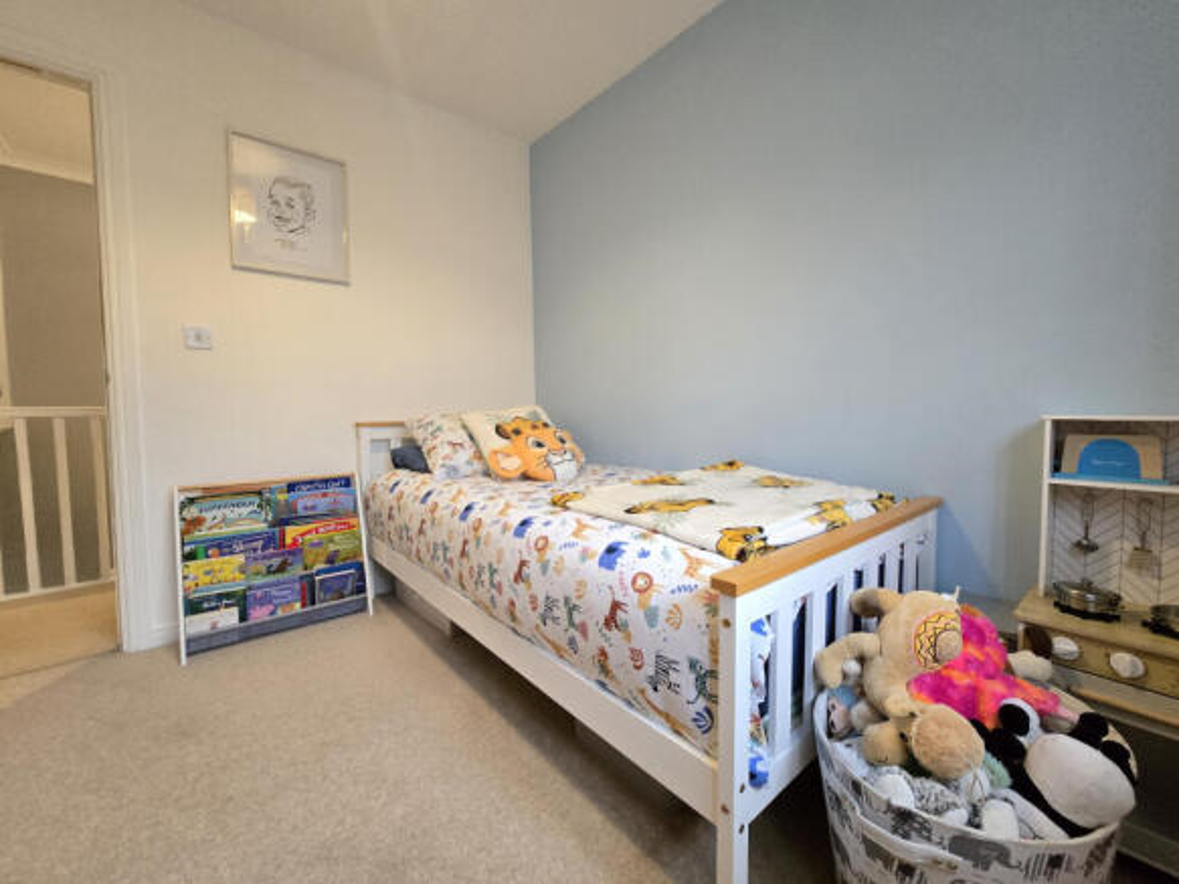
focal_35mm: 13
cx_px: 590
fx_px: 443
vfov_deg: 89.9
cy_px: 442
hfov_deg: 106.2
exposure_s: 1/60
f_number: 2.2
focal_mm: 2.2
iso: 1000
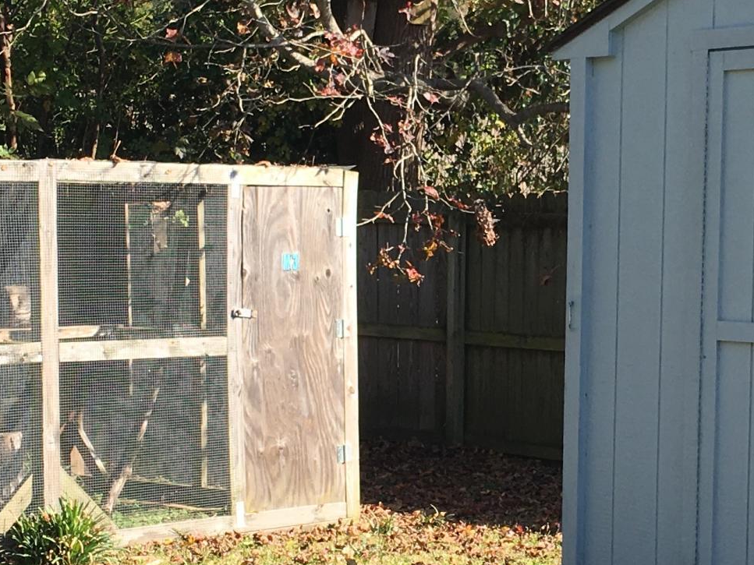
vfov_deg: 16.4
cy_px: 290
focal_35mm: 90
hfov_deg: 21.6
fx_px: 1960
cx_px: 543
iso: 25
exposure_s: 1/557
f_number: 2.2
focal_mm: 4.15
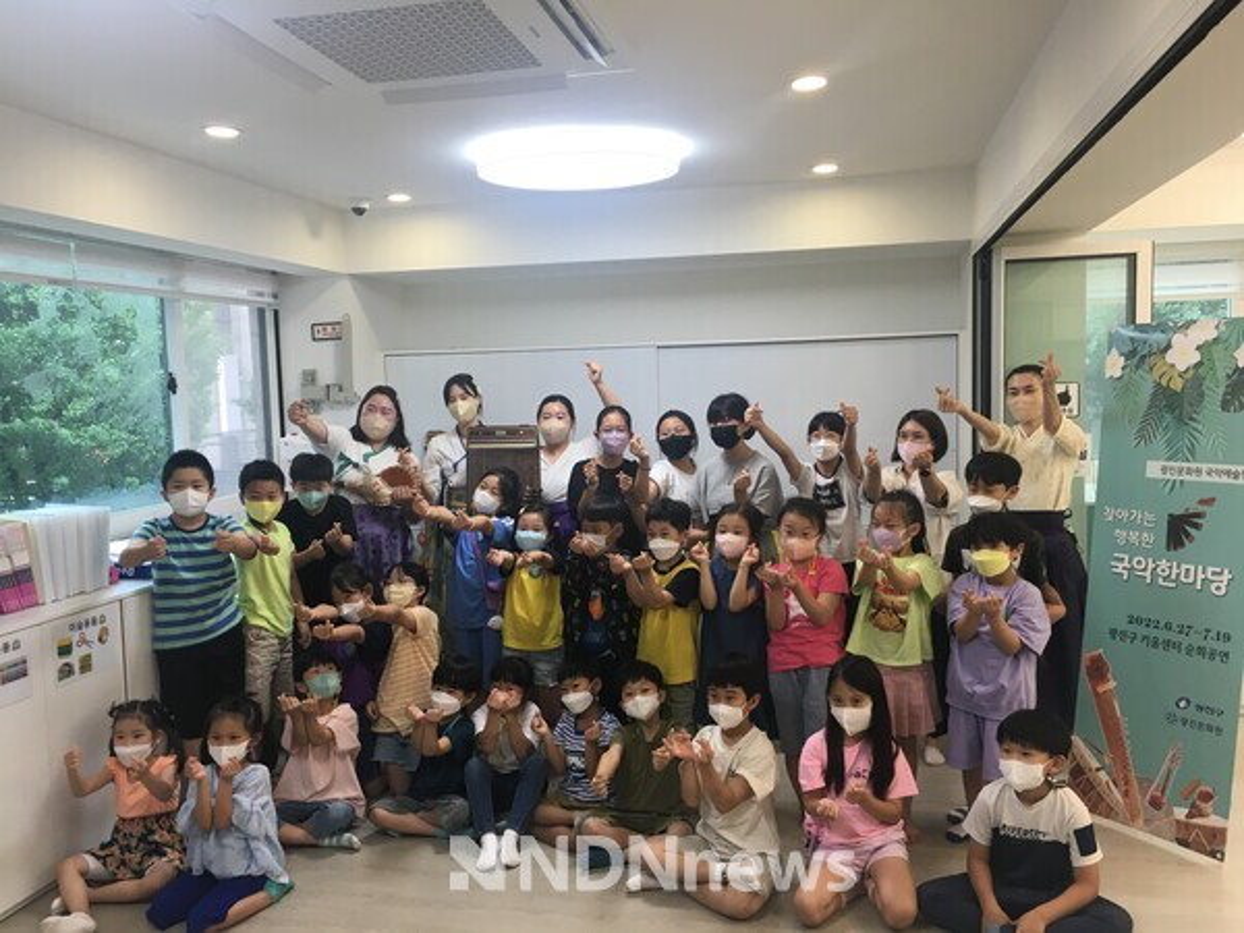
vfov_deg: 48.2
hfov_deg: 61.7
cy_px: 466
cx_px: 622
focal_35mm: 29
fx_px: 1042
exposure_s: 1/40
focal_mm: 4.15
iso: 25
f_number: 2.2
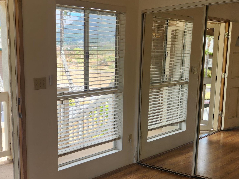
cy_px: 121
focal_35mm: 47
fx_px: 324
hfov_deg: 38.9
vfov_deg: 30.6
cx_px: 48
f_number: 1.8
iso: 20
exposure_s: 1/174
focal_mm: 5.4
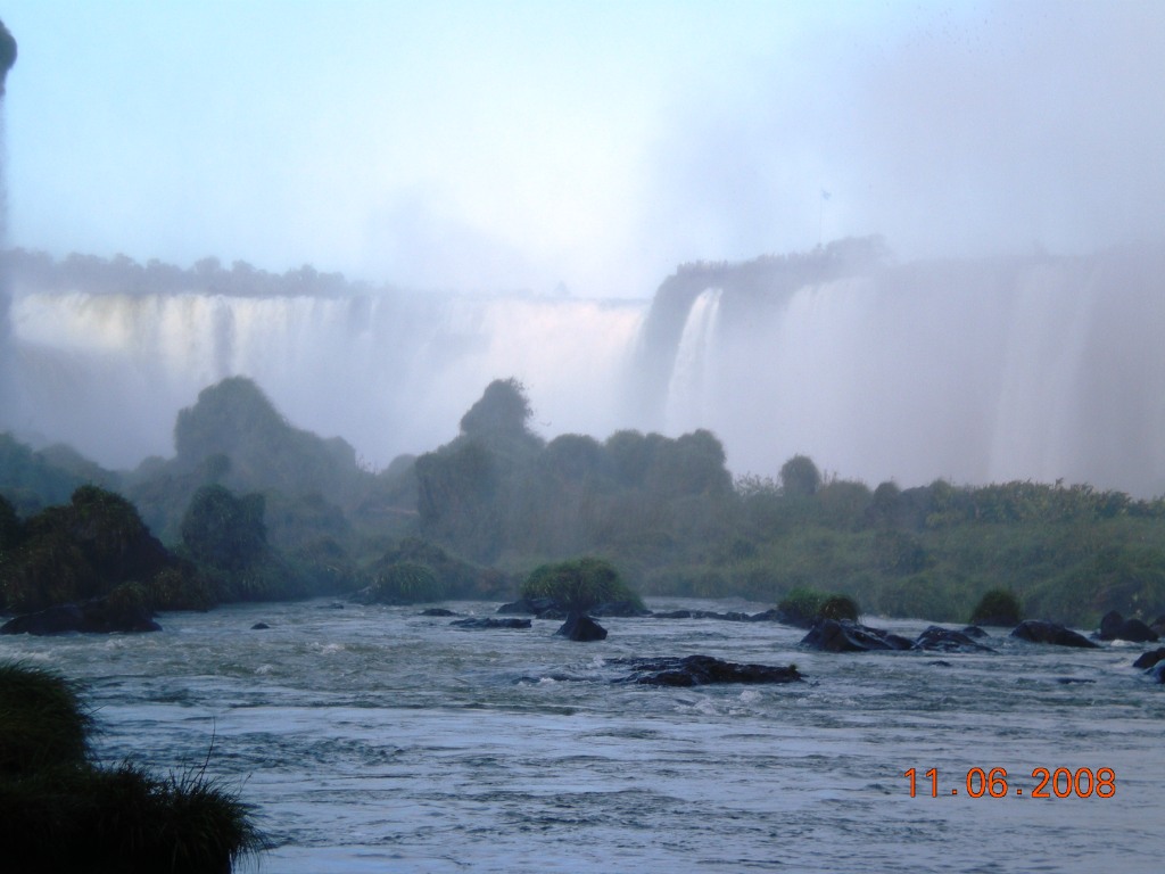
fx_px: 3534
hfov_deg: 18.7
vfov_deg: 14.1
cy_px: 437
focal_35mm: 105
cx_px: 582
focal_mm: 17.3
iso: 64
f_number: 5.7
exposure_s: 1/136
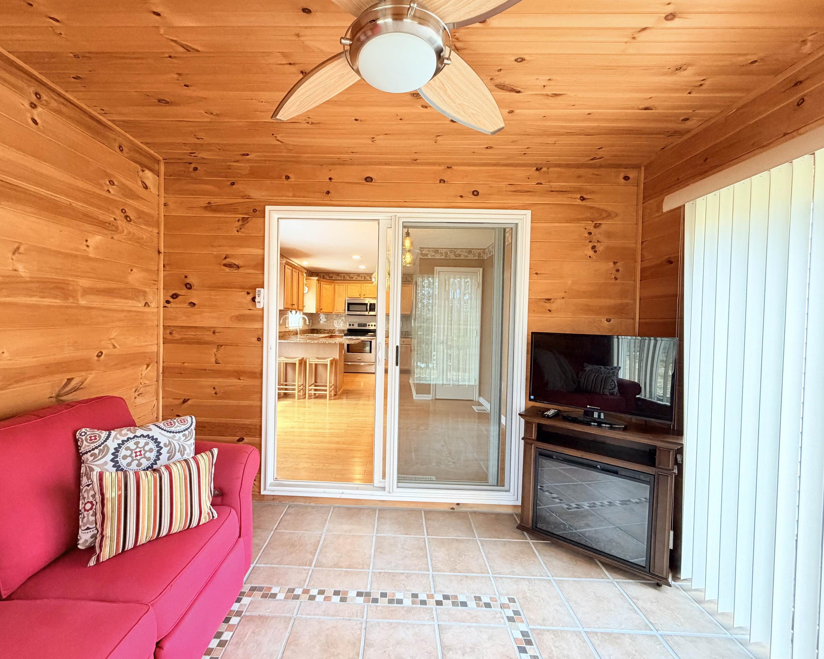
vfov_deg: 84.0
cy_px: 330
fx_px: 366
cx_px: 388
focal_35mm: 15
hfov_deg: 96.7
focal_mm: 2.22
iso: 320
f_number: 2.2
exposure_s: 1/121
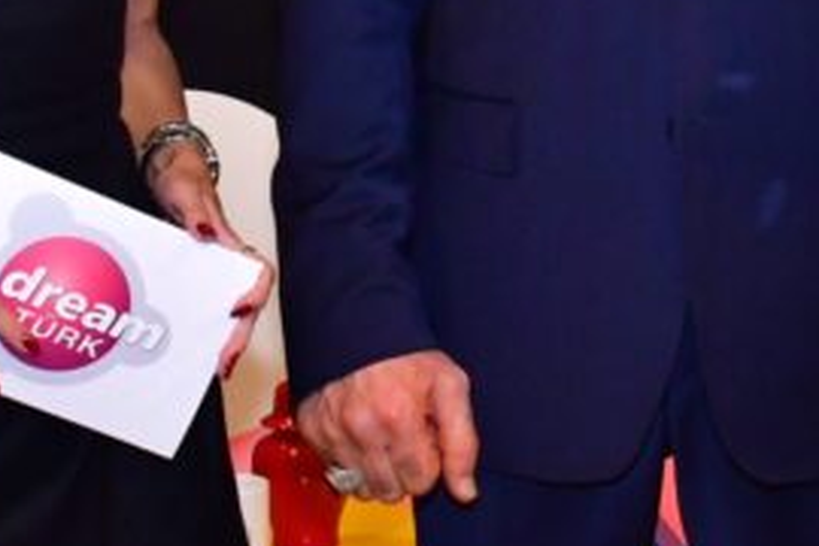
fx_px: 4140
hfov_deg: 11.2
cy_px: -265
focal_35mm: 182
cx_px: 780
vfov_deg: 7.4
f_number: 13
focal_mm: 32
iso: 2500
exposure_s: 1/125
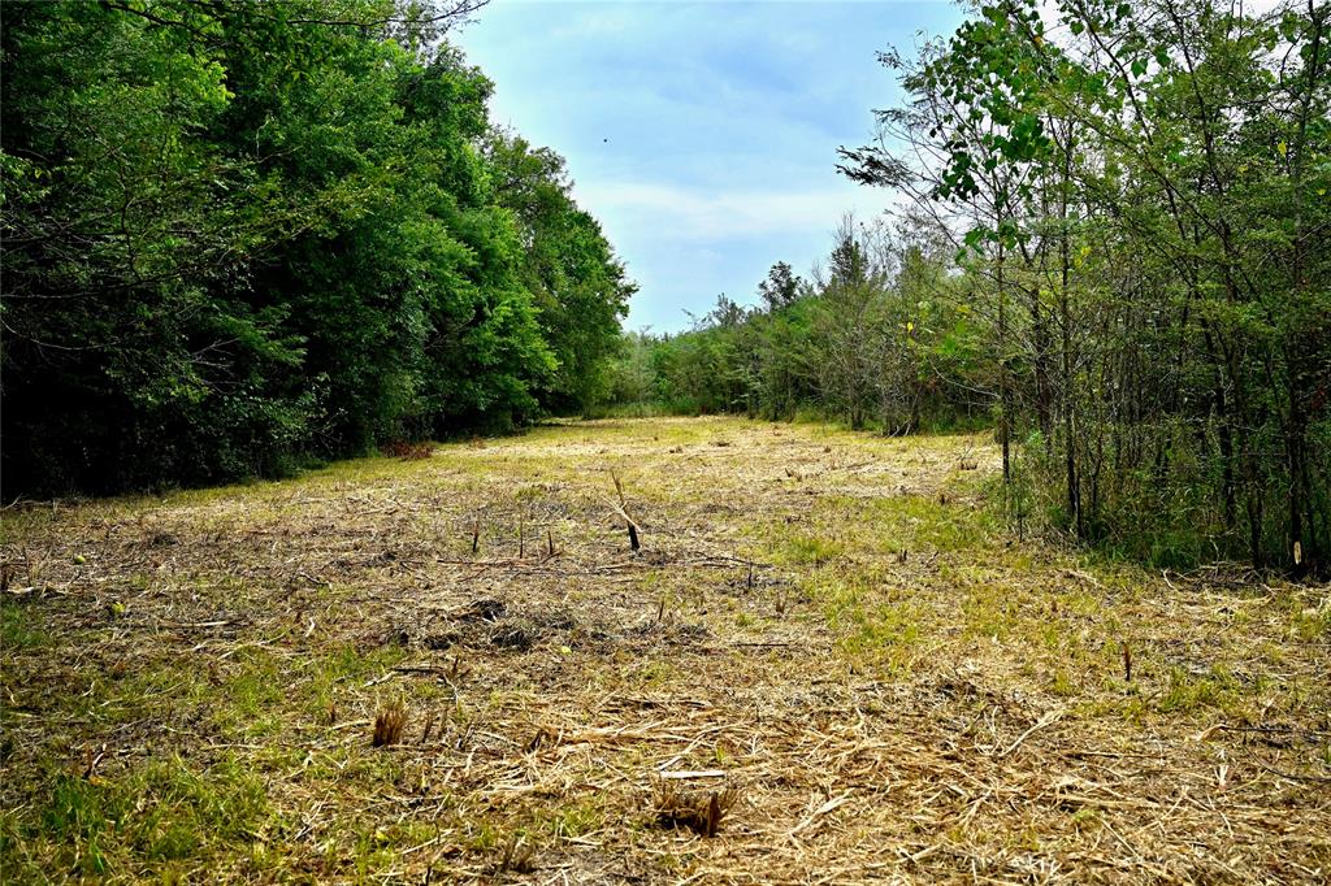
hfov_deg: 51.9
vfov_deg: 35.9
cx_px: 666
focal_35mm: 37
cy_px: 443
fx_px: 1367
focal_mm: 37
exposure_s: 1/250
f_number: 5
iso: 200
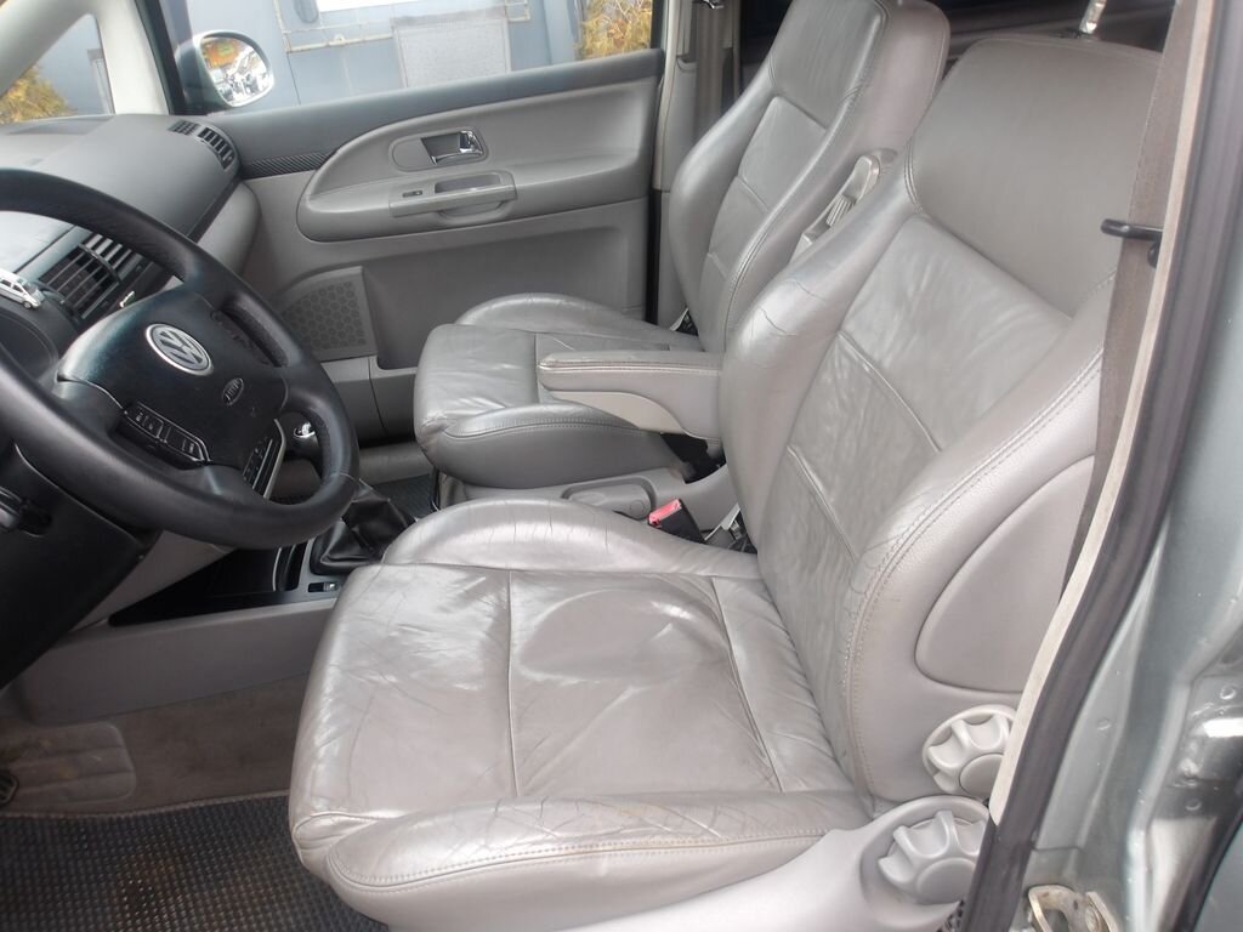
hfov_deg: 65.3
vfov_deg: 51.4
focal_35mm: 27
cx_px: 622
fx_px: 970
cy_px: 466
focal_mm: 4.9
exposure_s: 1/32
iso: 100
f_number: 3
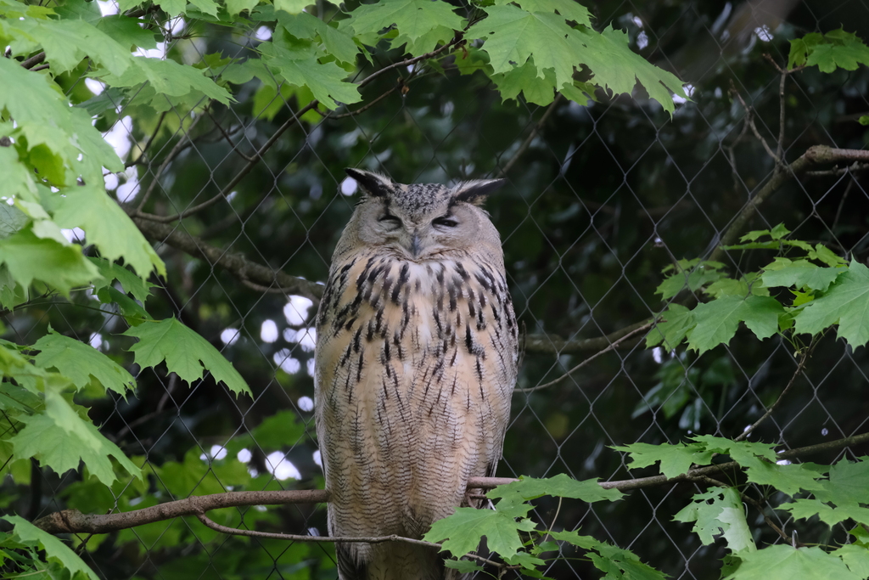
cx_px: 434
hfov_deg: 3.6
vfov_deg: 2.4
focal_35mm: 569
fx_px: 13736
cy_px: 290
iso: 3200
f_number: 6.3
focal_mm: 379.3
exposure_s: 1/340
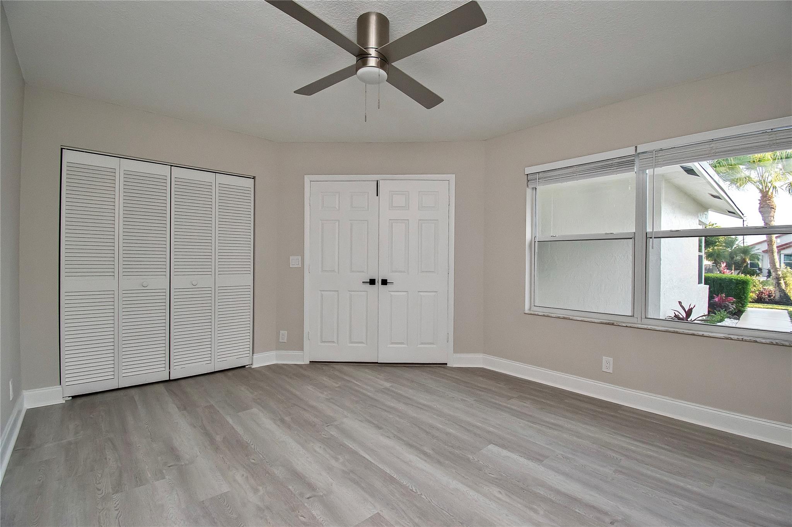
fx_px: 330
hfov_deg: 100.4
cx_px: 396
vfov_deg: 77.3
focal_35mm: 15
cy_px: 264
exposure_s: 1/200
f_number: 8
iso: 800
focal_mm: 10
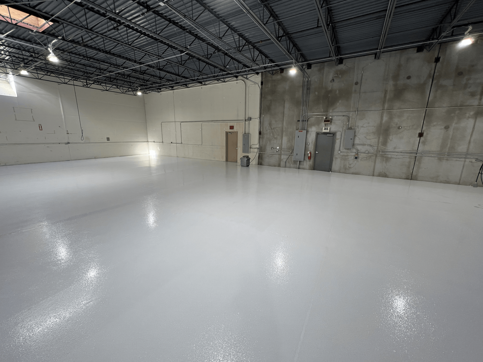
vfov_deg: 89.9
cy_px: 181
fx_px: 181
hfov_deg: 106.2
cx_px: 242
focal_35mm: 13
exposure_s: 1/122
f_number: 1.8
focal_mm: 1.57
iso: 50
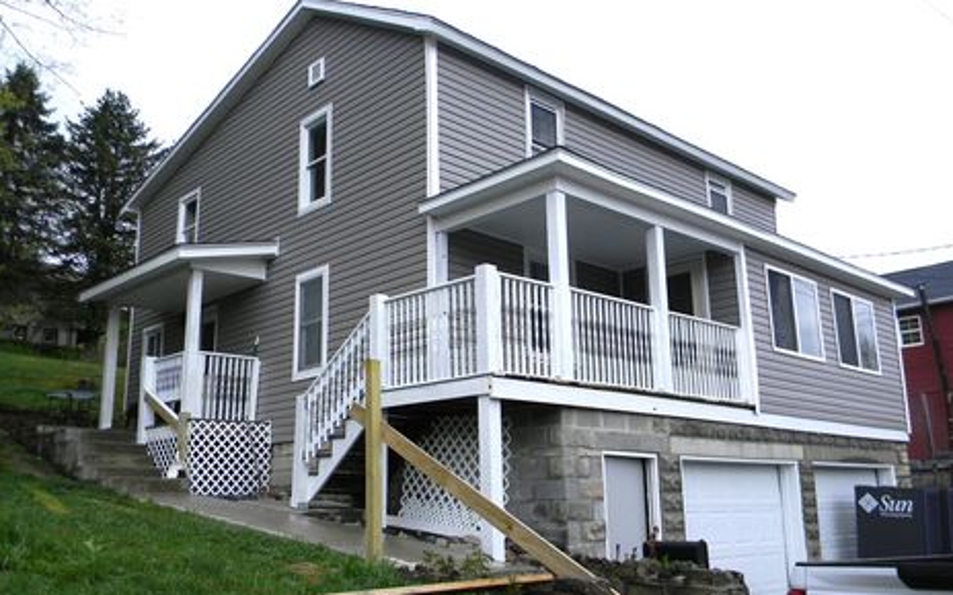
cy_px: 303
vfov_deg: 39.4
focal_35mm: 32
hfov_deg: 59.6
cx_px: 460
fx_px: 831
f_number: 3.5
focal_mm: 5
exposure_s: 1/678
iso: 80
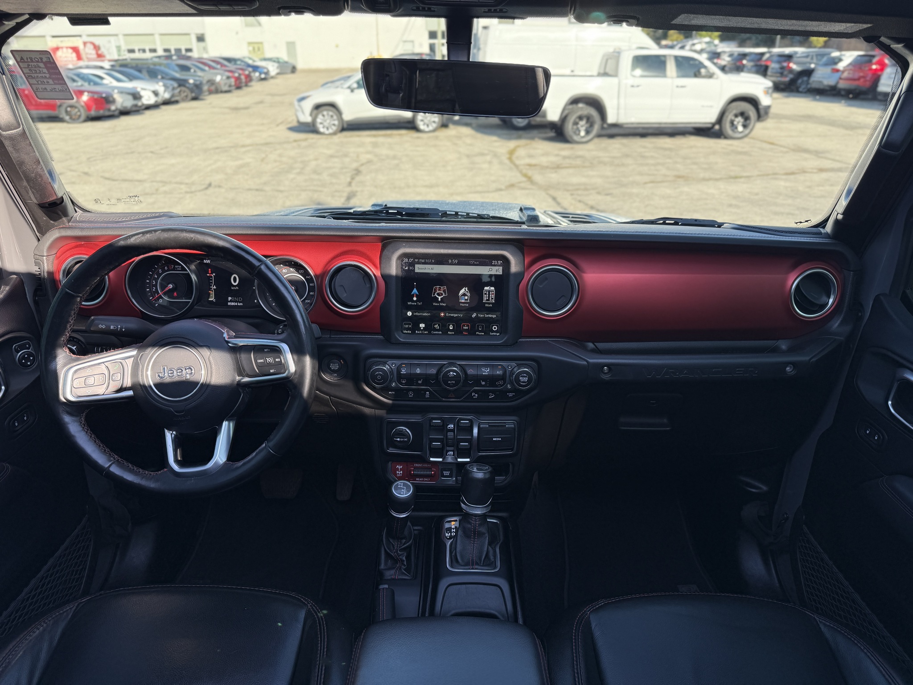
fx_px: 633
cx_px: 456
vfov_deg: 56.8
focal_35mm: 24
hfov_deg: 71.6
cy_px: 342
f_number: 1.78
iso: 80
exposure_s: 1/695
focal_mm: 6.76
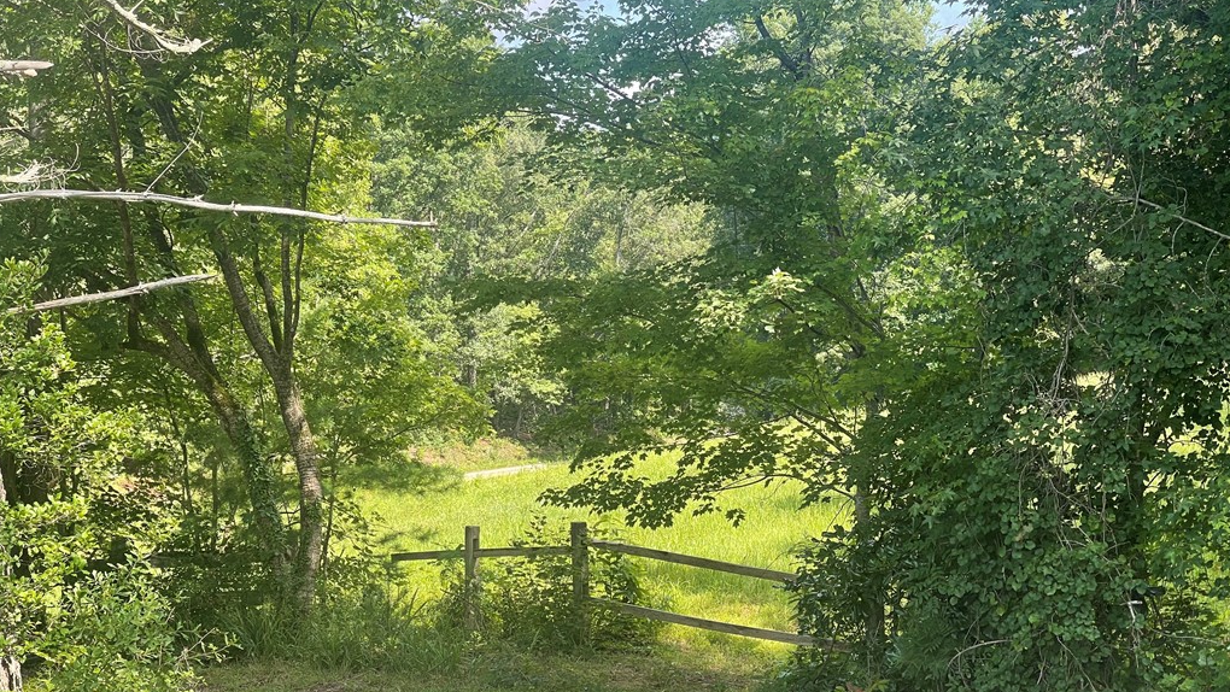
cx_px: 614
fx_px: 2283
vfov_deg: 17.2
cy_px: 410
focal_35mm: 70
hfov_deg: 30.1
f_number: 2.2
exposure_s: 1/195
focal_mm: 7.5
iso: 20
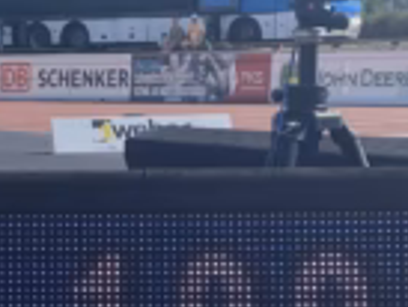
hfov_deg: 13.4
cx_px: 68
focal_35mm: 146
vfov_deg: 10.0
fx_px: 1722
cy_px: 370
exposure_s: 1/2463
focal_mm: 4.25
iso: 32
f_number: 1.8
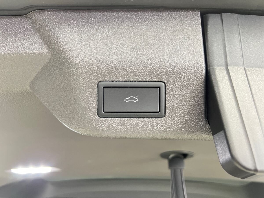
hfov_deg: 67.3
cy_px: 99
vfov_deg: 53.1
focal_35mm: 26
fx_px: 198
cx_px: 132
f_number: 1.5
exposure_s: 1/33
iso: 400
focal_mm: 5.7
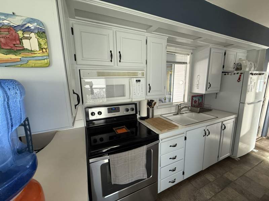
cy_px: 100
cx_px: 134
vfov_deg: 85.7
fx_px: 109
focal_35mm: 14
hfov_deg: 102.1
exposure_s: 1/99
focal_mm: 2.22
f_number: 2.2
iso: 200
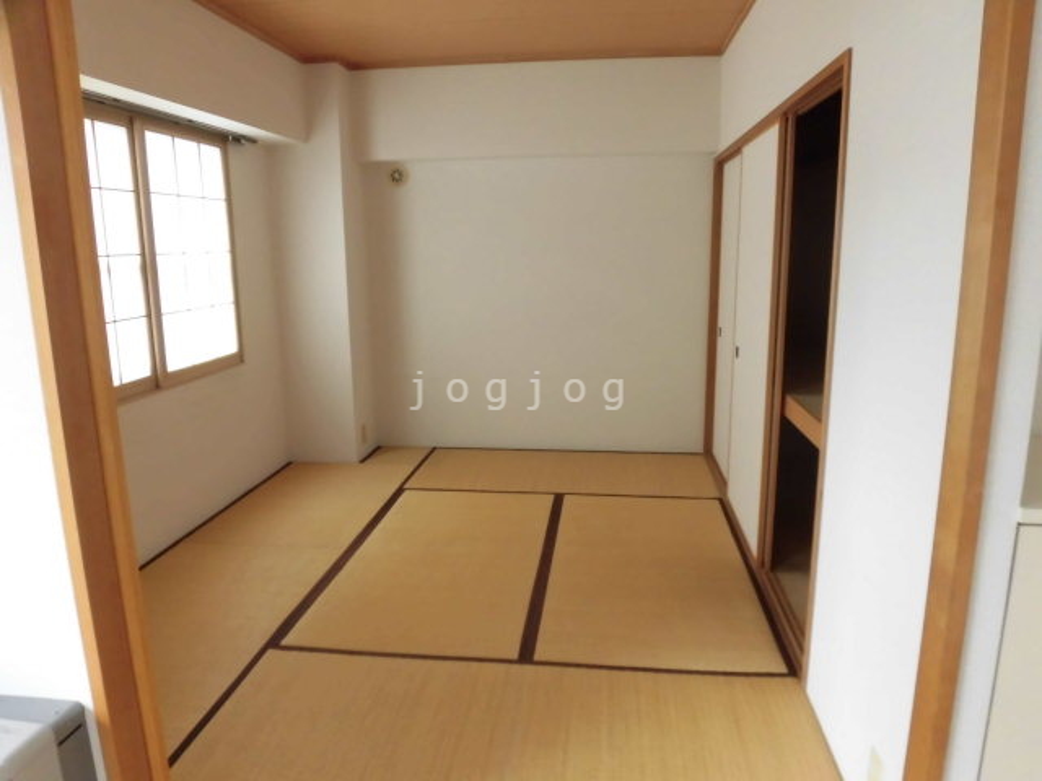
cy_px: 390
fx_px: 722
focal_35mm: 24
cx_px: 521
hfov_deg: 71.6
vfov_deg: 56.8
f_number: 3.1
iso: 200
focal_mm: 4.3
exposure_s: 1/50
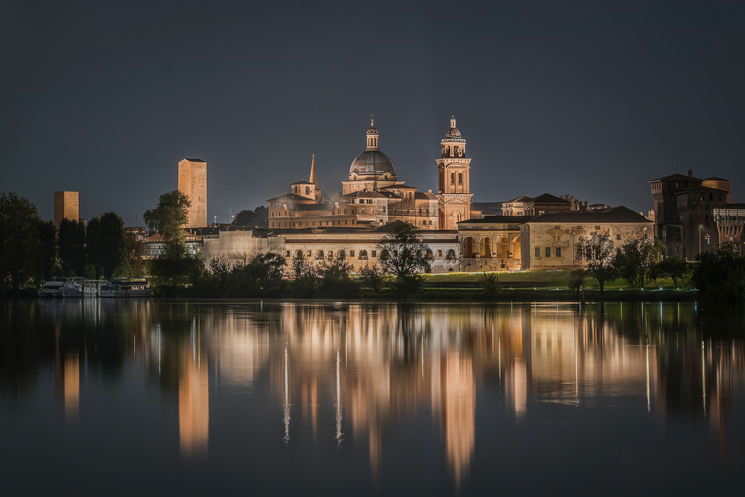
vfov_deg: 11.8
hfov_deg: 17.6
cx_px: 372
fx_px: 2400
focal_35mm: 116
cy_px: 248
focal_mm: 116
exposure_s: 30
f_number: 4.5
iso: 100
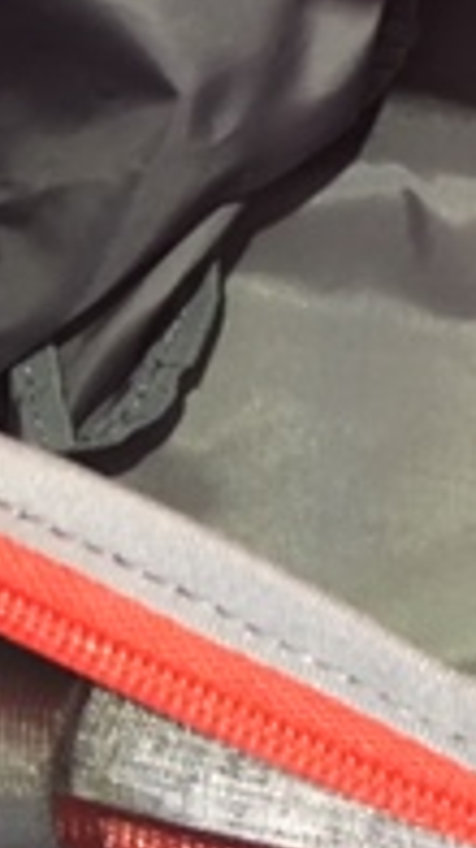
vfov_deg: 20.0
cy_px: -39
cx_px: 891
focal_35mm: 103
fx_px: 2315
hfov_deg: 10.9
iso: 80
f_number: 2.2
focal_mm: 4.15
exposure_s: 1/10
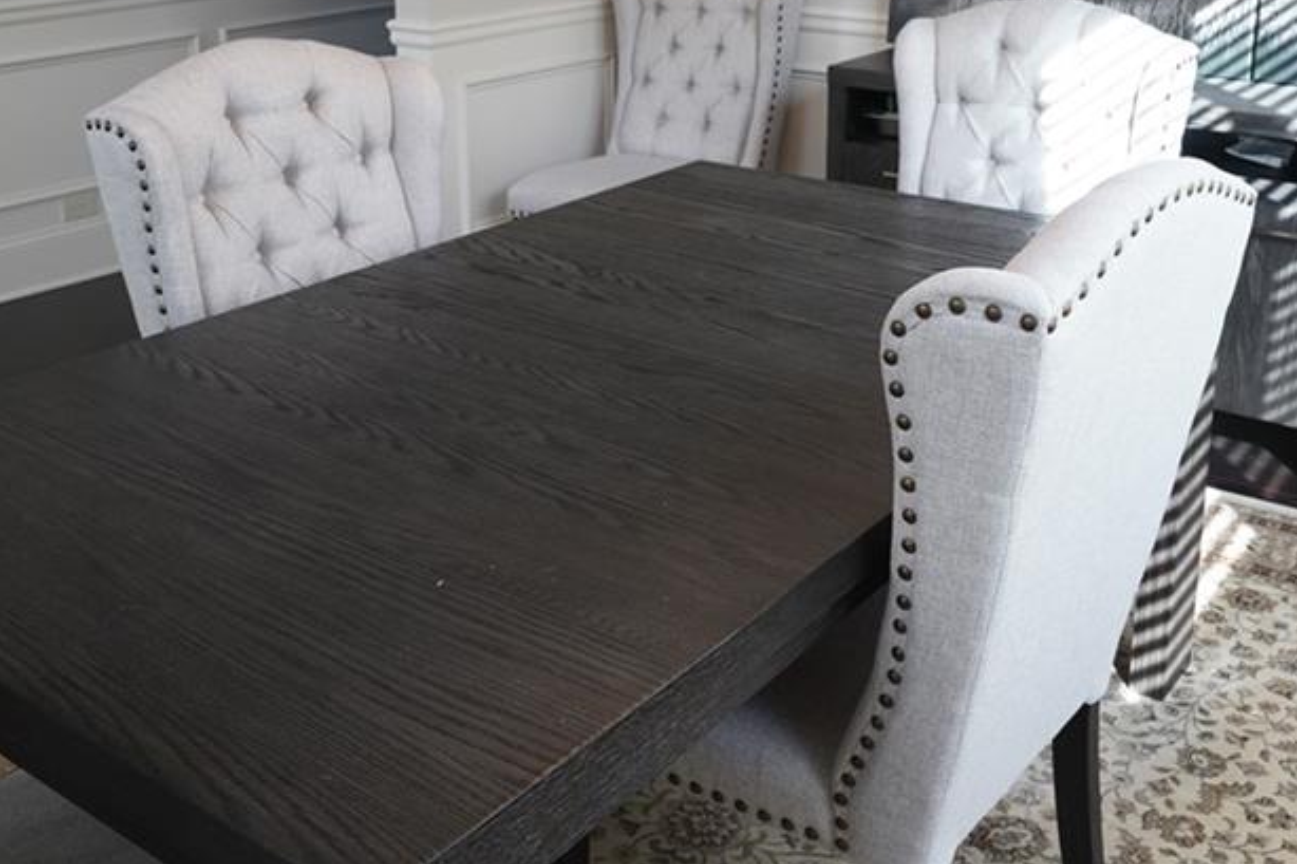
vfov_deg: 32.3
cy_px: 148
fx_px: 1441
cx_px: 703
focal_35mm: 40
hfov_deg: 48.4
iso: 1250
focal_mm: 24
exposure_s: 1/50
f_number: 7.1
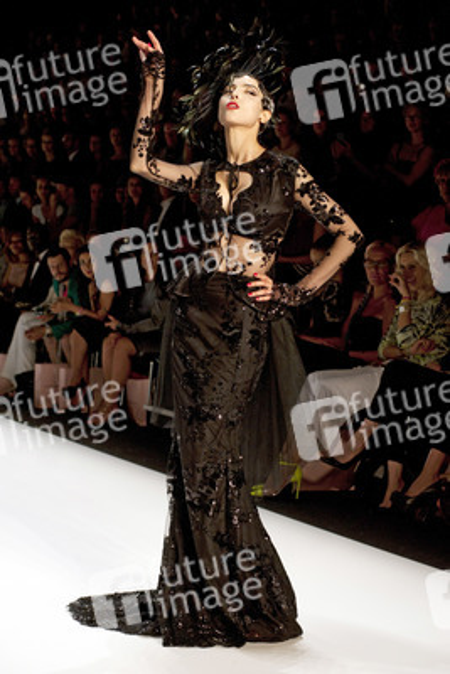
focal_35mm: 80
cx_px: 225
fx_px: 1499
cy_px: 337
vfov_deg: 25.4
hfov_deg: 17.1
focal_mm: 80
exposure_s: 1/250
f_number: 7.1
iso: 1600
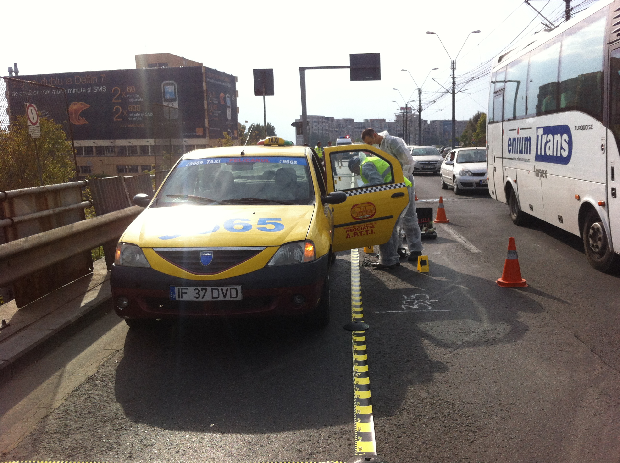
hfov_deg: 52.7
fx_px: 626
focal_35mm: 35
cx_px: 310
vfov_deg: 40.6
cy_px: 232
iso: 80
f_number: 2.8
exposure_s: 1/1508
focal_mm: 3.85
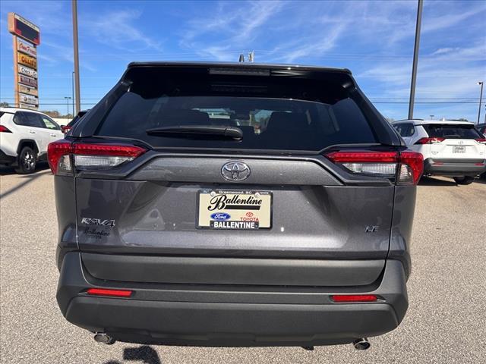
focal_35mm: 24
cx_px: 243
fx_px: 337
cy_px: 182
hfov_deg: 71.6
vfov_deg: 56.8
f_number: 1.78
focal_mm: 6.86
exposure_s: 1/3472
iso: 80
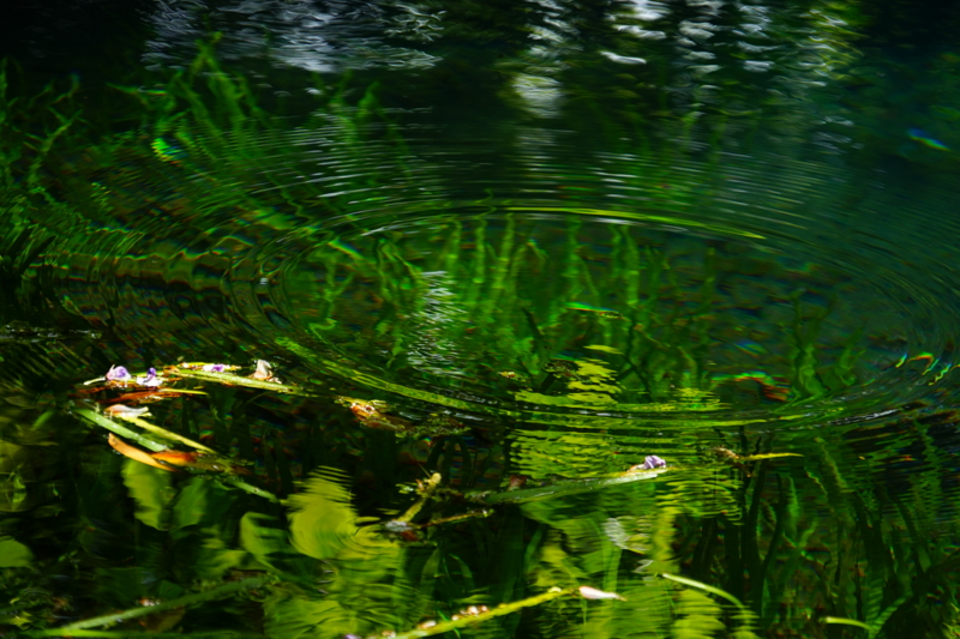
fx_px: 6745
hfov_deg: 8.1
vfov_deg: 5.4
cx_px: 480
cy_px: 320
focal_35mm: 253
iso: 320
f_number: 6.3
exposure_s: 1/320
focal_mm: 169
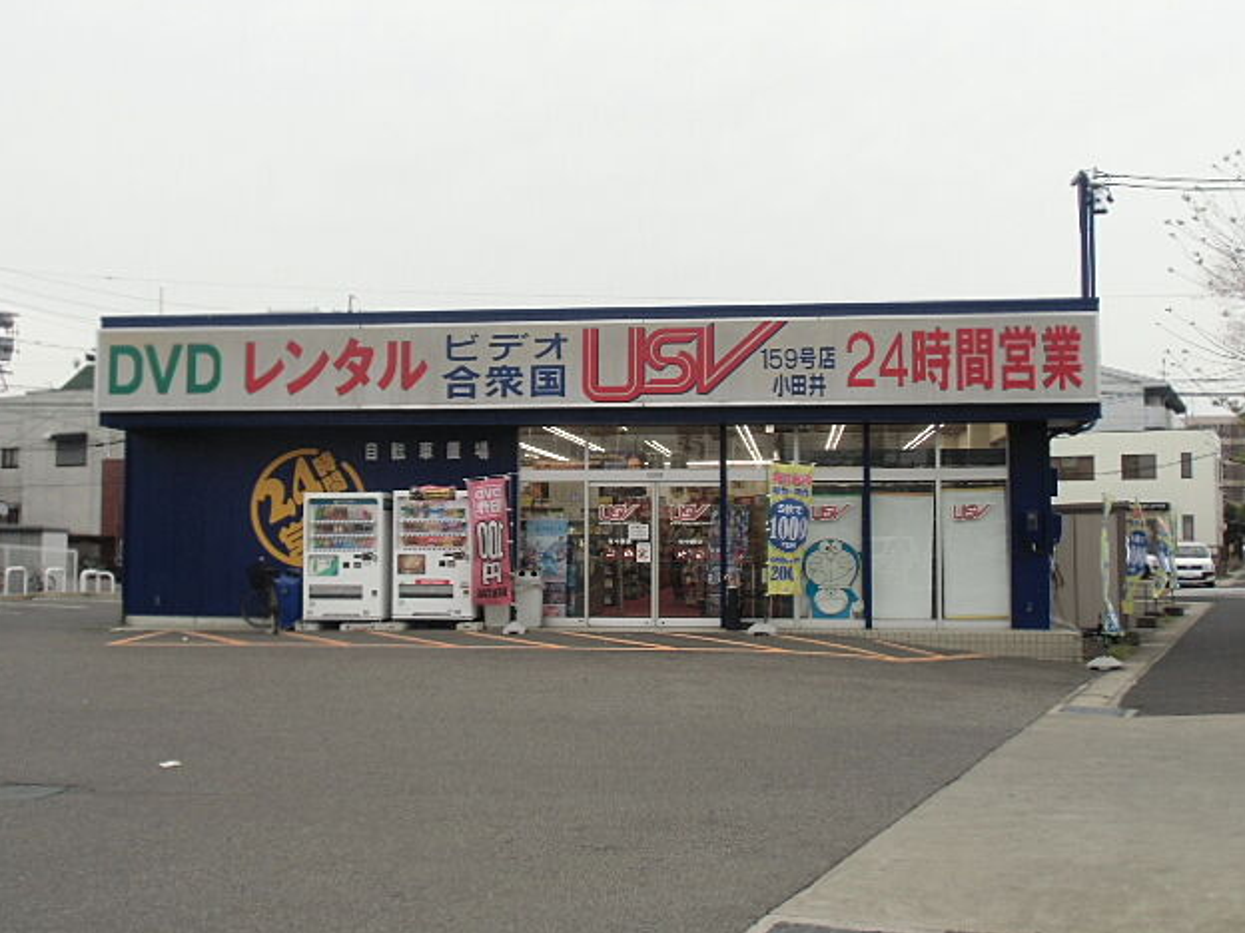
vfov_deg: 36.8
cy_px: 472
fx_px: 1403
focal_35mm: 39
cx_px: 622
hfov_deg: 47.9
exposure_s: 1/80
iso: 100
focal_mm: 6.67
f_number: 3.9
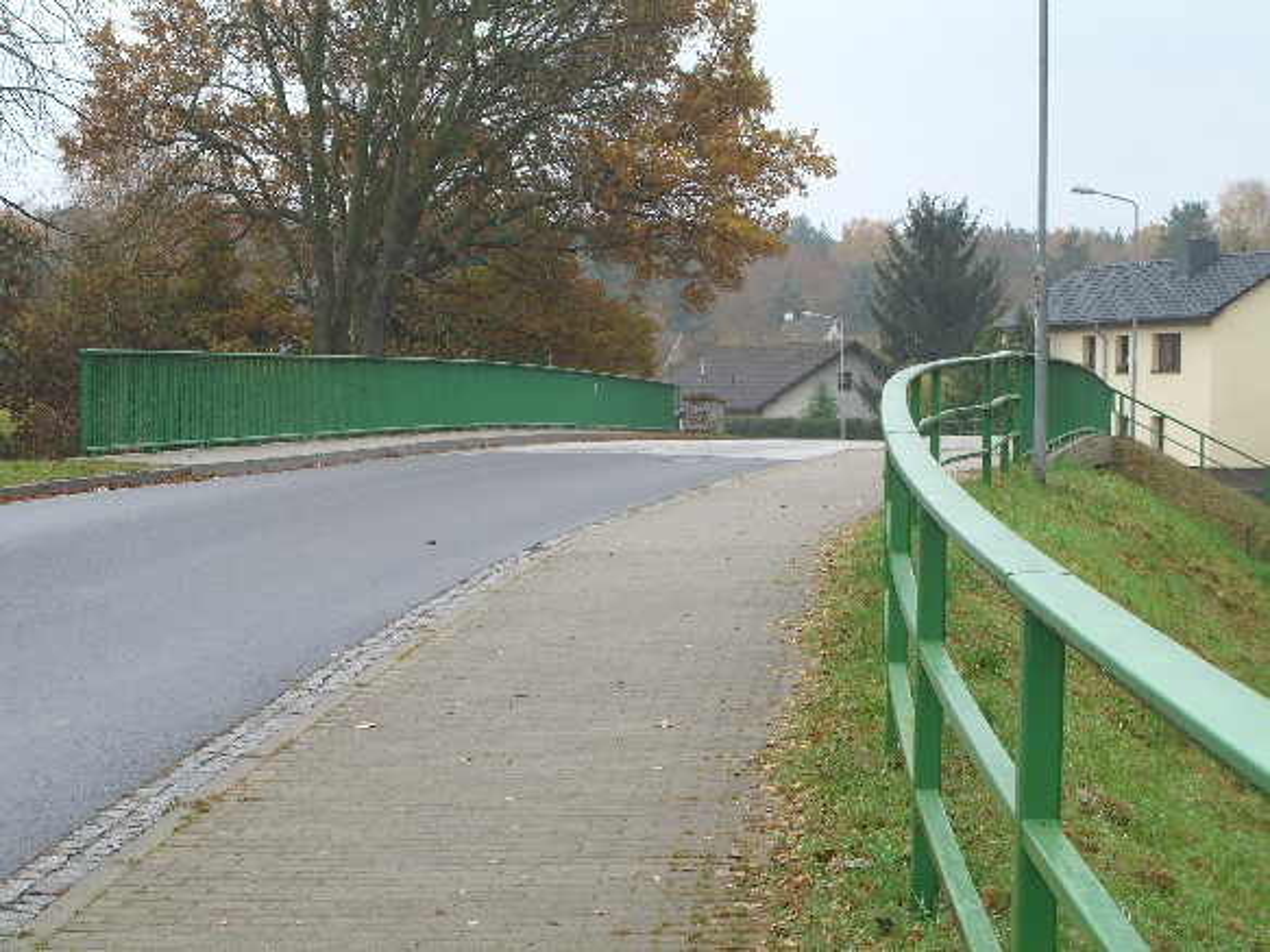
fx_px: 2934
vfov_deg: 18.4
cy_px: 476
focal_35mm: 80
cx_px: 635
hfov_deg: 24.4
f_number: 4.4
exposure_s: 1/100
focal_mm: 16.6
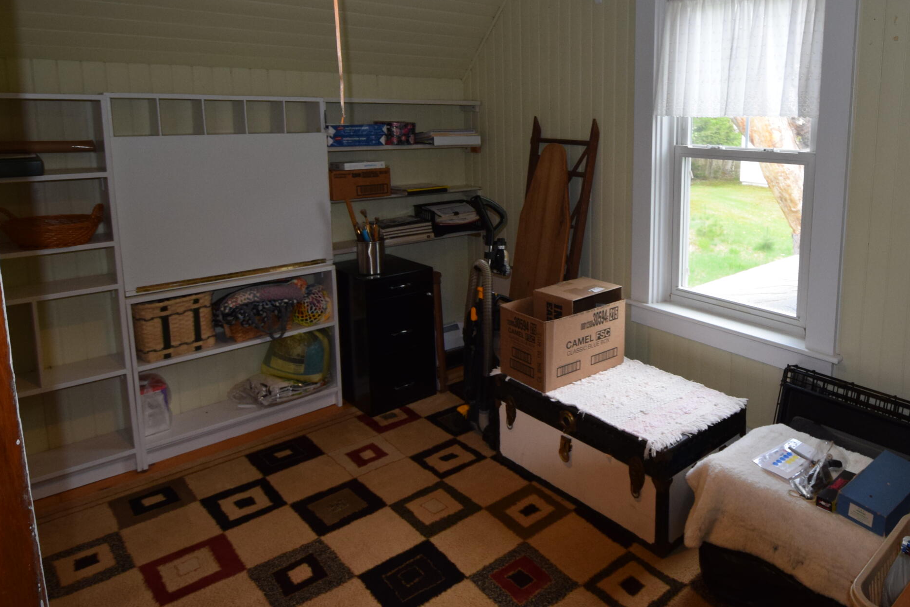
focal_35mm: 24
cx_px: 609
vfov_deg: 51.9
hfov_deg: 71.5
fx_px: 607
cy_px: 192
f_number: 5
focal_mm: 10
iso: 800
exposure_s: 1/100
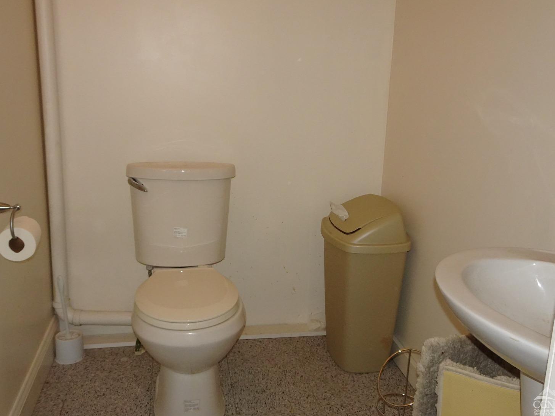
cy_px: 206
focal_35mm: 33
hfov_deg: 55.4
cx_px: 280
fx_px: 529
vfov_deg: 42.9
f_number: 4
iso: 400
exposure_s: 1/40
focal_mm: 5.41
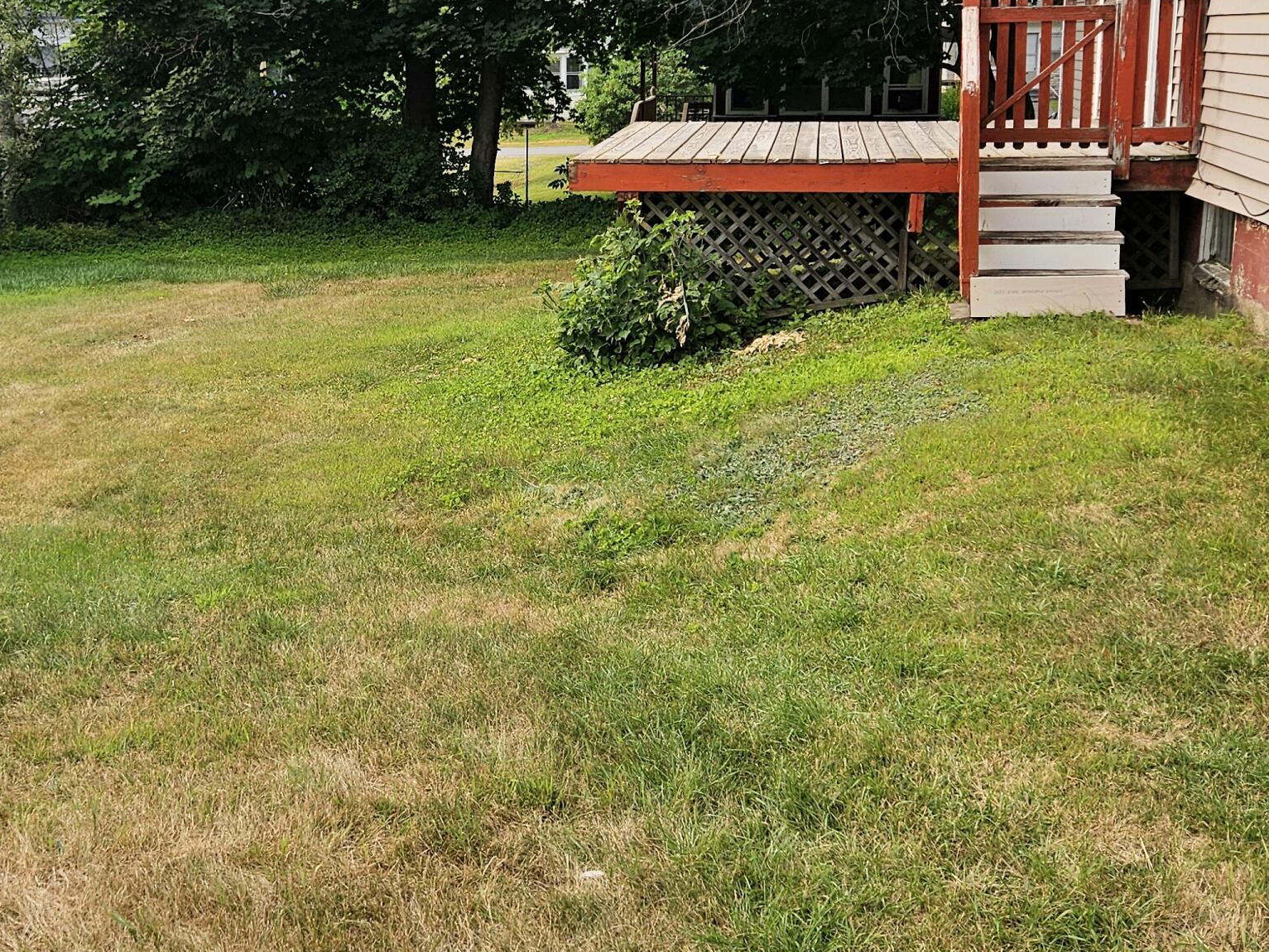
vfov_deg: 31.8
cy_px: 287
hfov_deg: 41.4
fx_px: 1650
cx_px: 400
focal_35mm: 45
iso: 25
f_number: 1.8
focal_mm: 5.4
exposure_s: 1/833
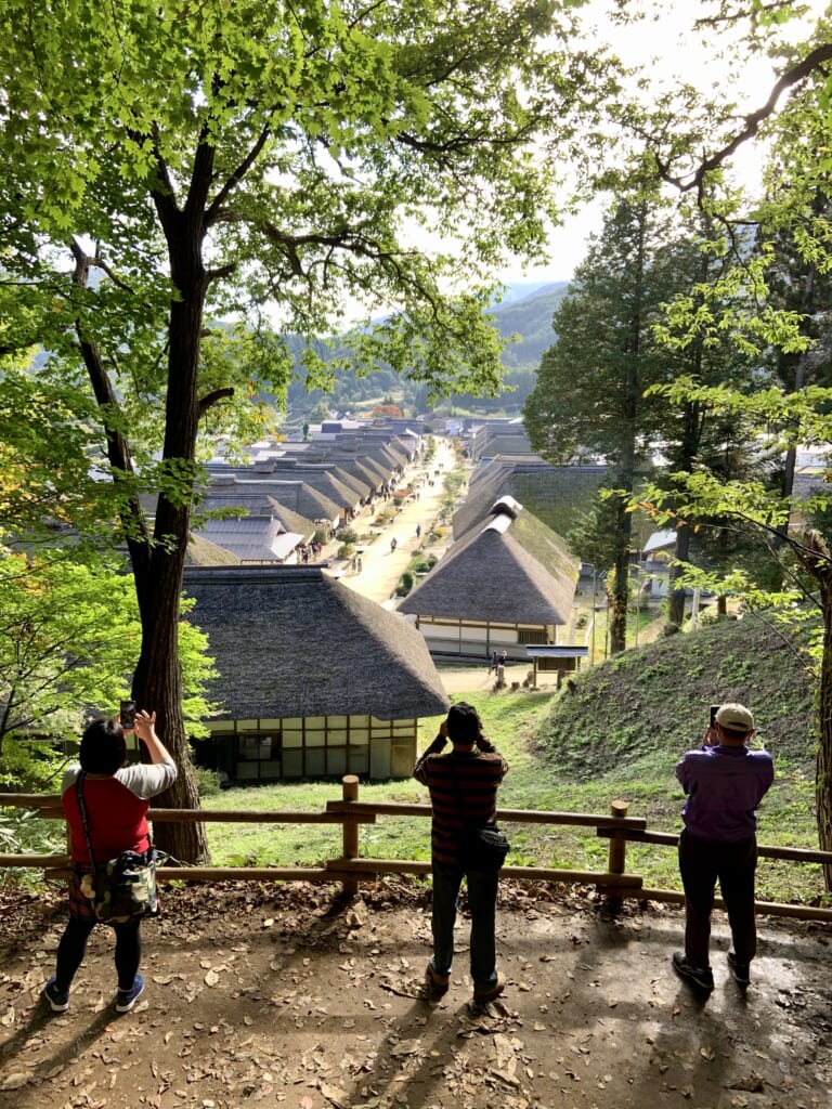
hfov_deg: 53.1
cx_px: 416
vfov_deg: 67.3
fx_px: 833
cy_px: 554
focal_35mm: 26
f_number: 1.8
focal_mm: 4.25
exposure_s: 1/122
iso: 40
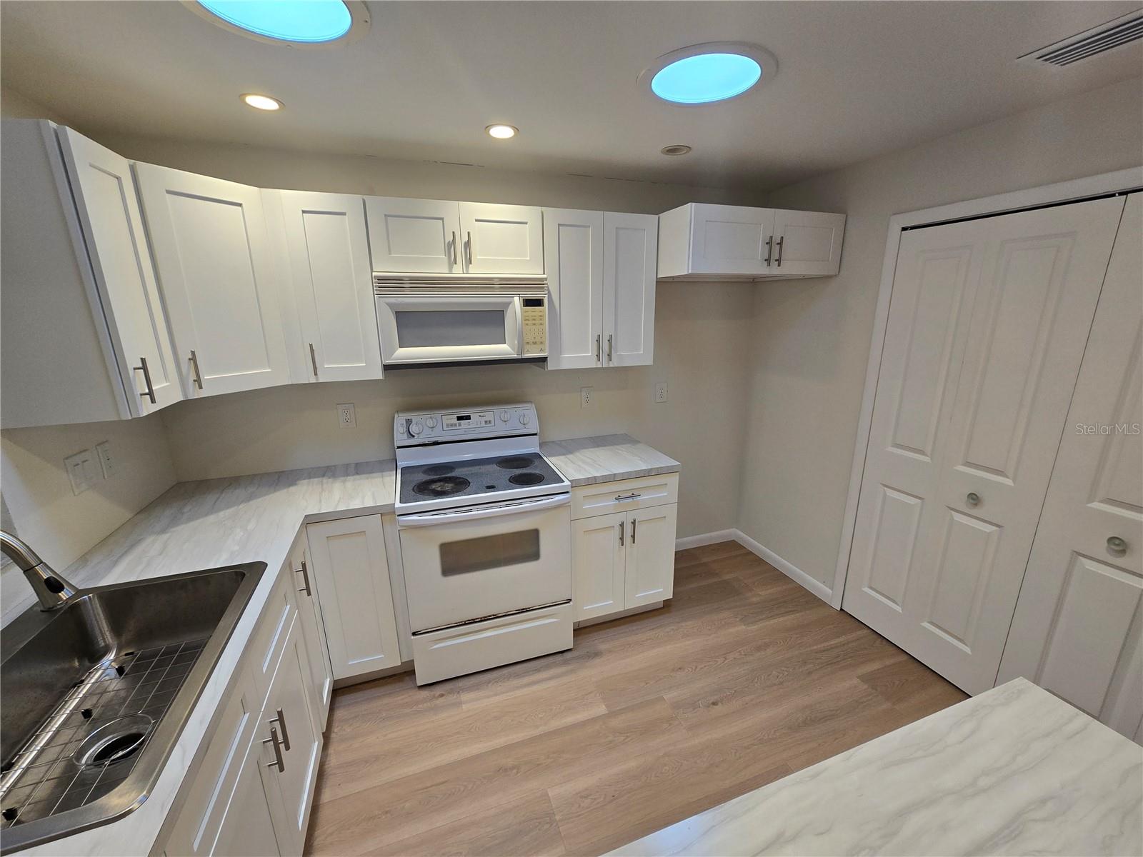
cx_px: 572
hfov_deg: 106.2
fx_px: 429
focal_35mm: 13
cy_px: 428
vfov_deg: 89.9
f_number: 2.2
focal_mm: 2.2
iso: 80
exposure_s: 1/60
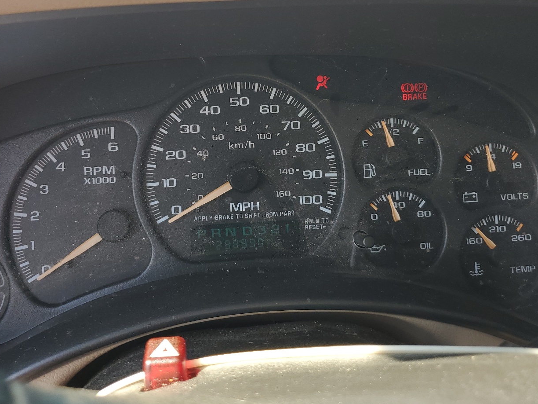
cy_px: 152
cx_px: 254
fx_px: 528
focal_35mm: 34
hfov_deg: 53.9
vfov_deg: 41.5
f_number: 1.5
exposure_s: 1/196
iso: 50
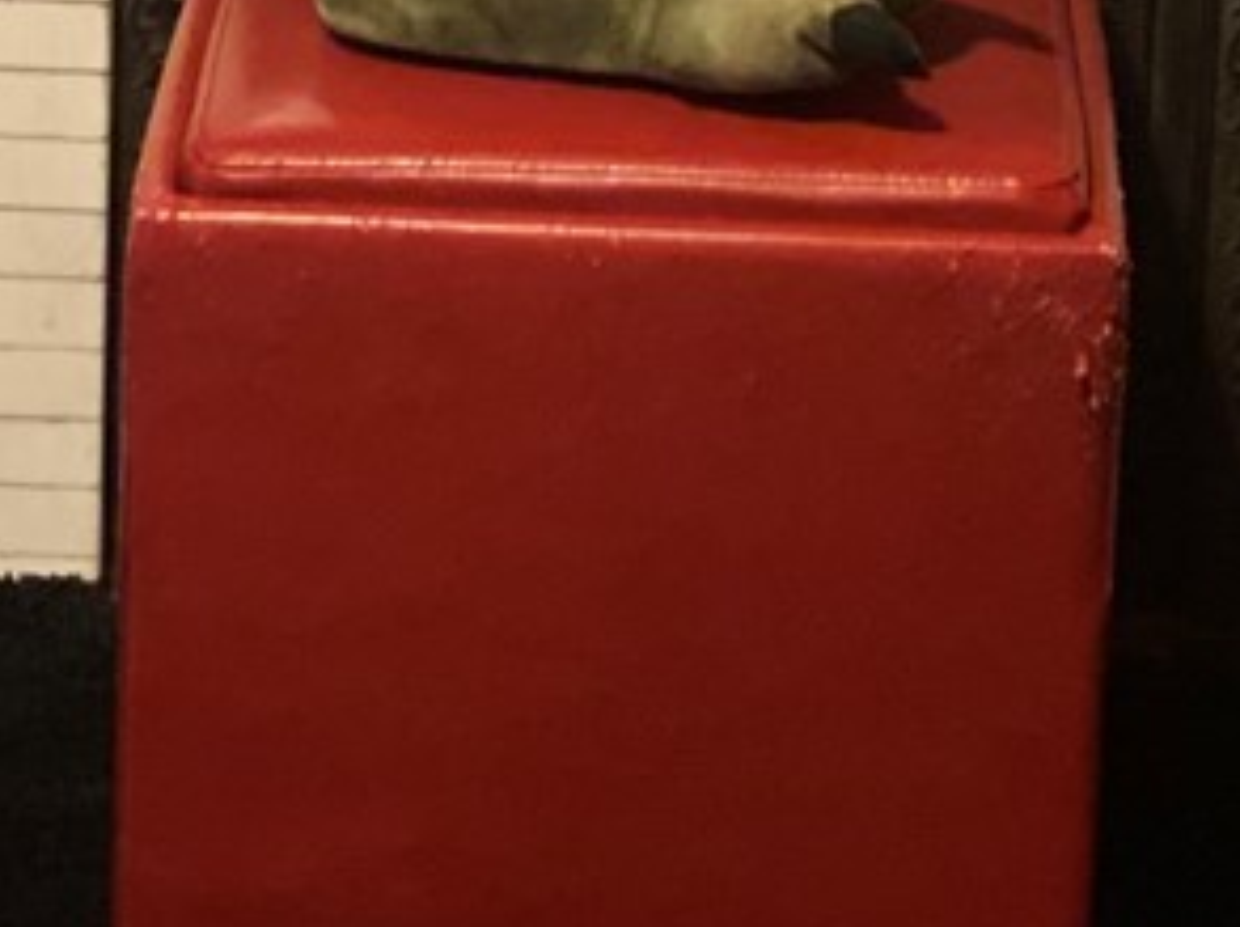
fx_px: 6512
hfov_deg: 10.9
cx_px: 808
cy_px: -580
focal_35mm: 182
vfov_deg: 7.9
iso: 400
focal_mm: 6
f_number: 2
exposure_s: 1/15
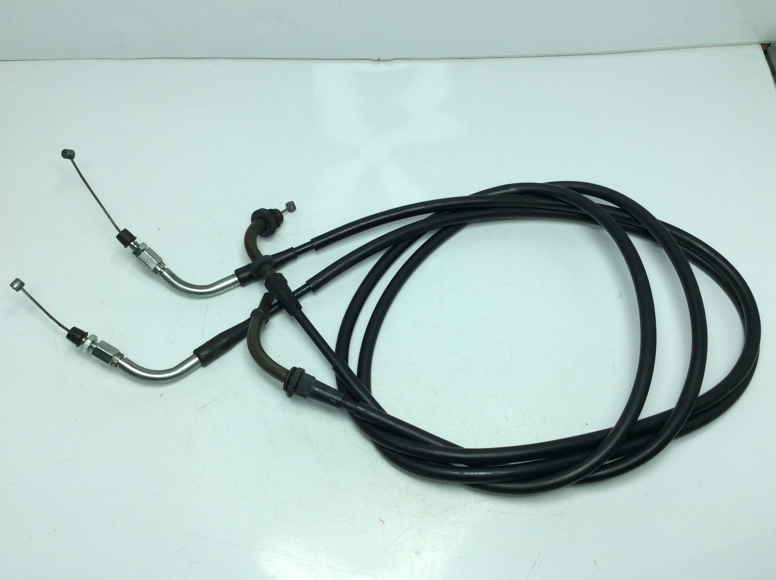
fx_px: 716
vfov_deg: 44.1
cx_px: 388
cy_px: 290
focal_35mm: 32
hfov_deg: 56.9
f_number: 2.4
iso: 32
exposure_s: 1/506
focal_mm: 3.3
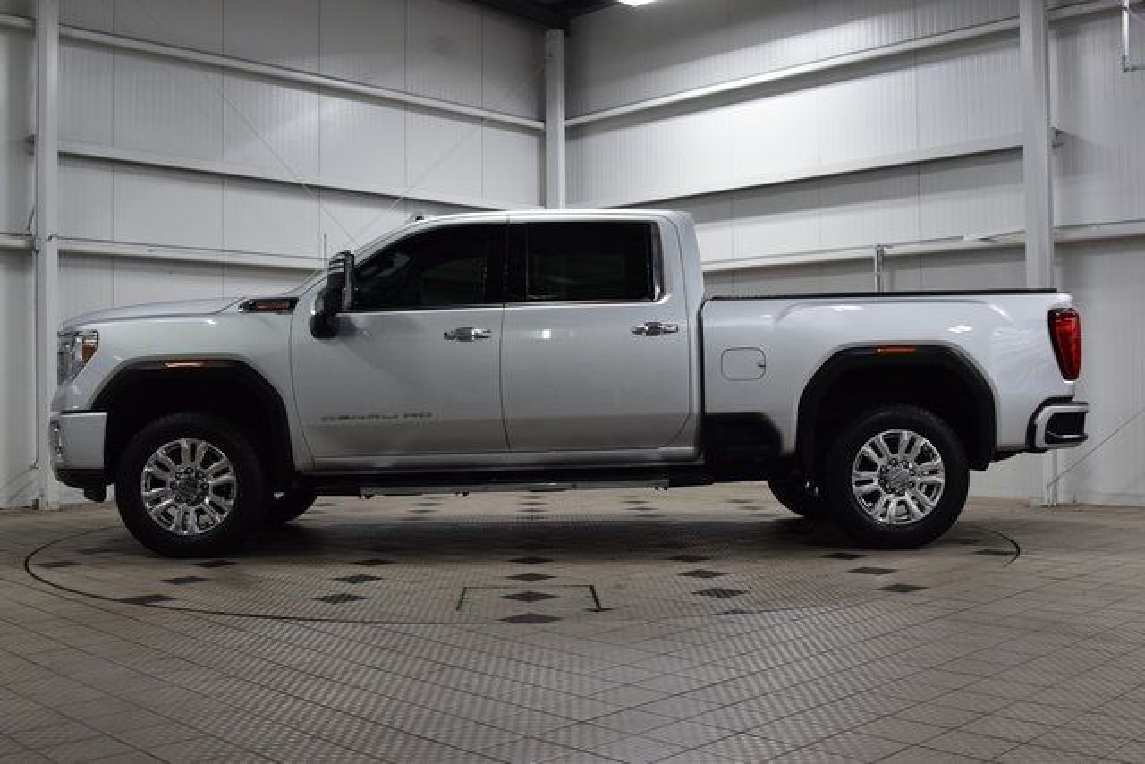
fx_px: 1145
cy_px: 382
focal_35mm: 36
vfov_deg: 36.9
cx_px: 572
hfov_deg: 53.1
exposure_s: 1/60
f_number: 8
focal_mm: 24
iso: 1250
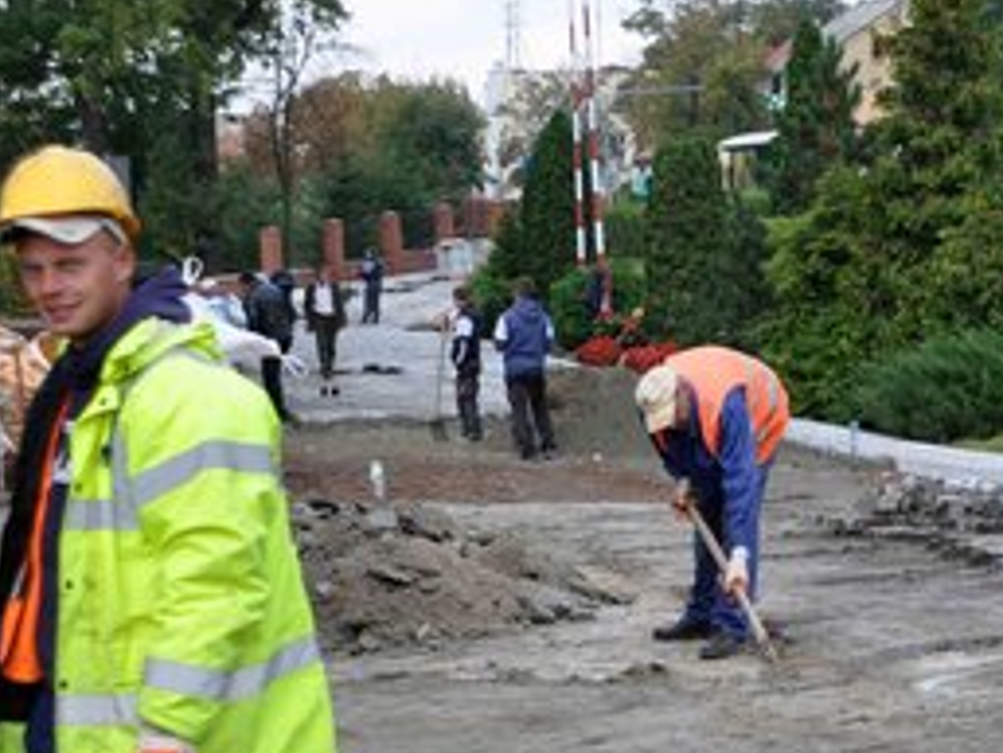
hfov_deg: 20.9
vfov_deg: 16.1
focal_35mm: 91
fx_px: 2644
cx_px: 944
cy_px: 562
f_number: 6.3
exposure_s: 1/160
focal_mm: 25
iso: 200
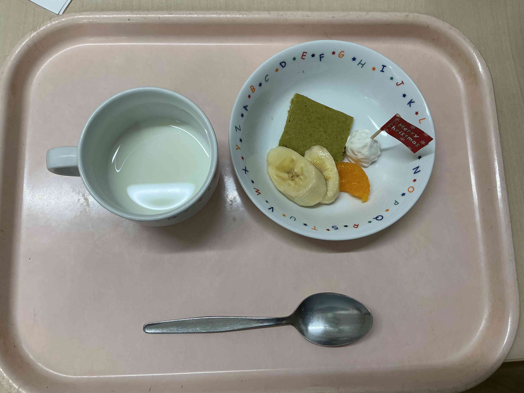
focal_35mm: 29
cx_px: 262
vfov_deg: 48.2
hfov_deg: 61.7
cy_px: 196
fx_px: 439
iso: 50
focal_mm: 3
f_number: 1.8
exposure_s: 1/120
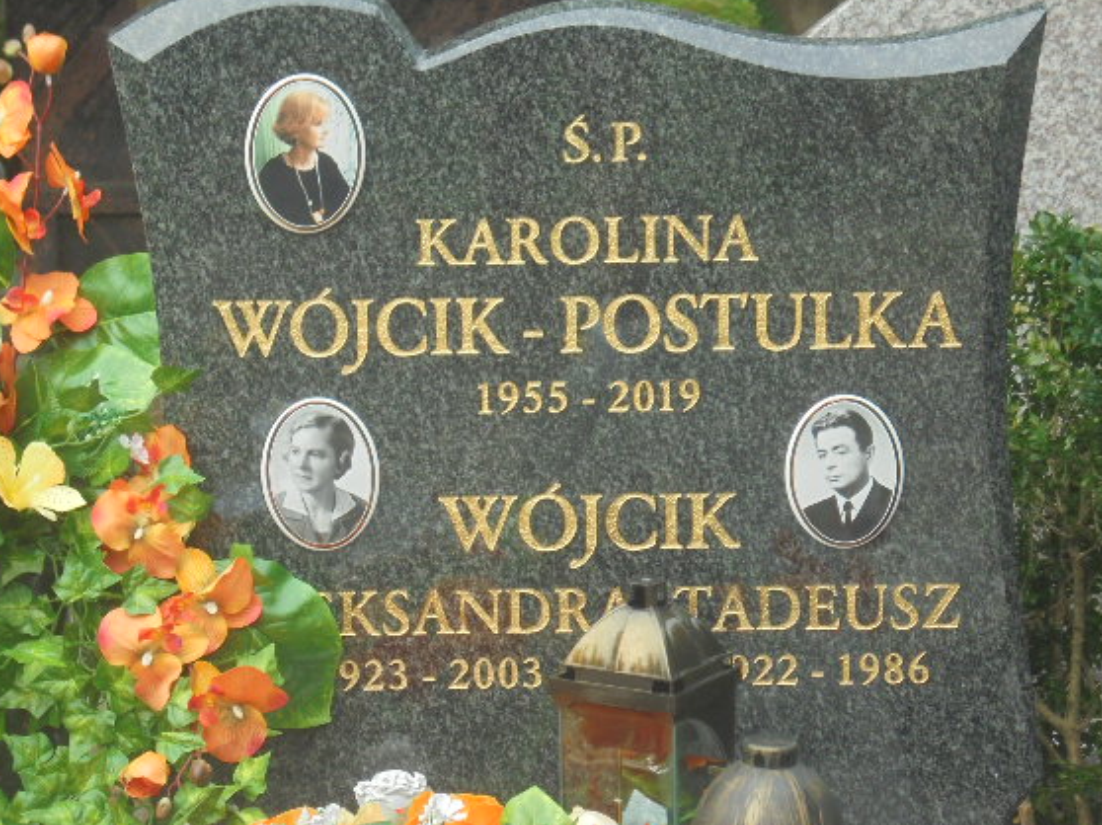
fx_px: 4455
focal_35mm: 140
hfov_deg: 14.1
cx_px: 539
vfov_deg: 10.6
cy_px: 428
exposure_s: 1/125
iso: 200
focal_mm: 21.8
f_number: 5.6
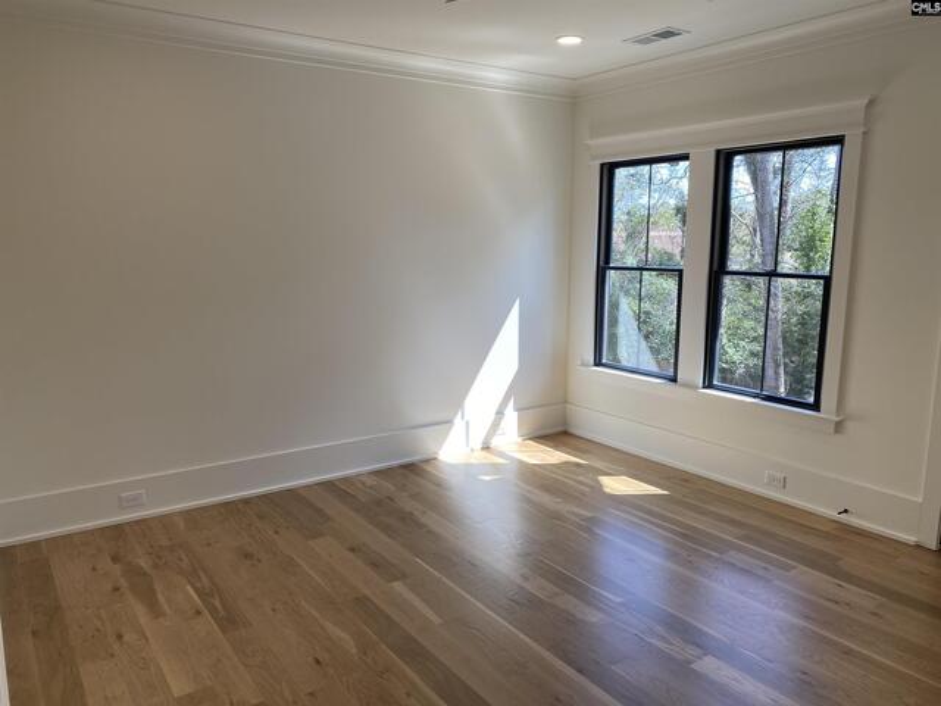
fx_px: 707
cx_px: 470
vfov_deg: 53.1
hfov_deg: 67.3
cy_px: 353
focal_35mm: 26
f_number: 1.8
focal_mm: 4.25
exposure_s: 1/197
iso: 32
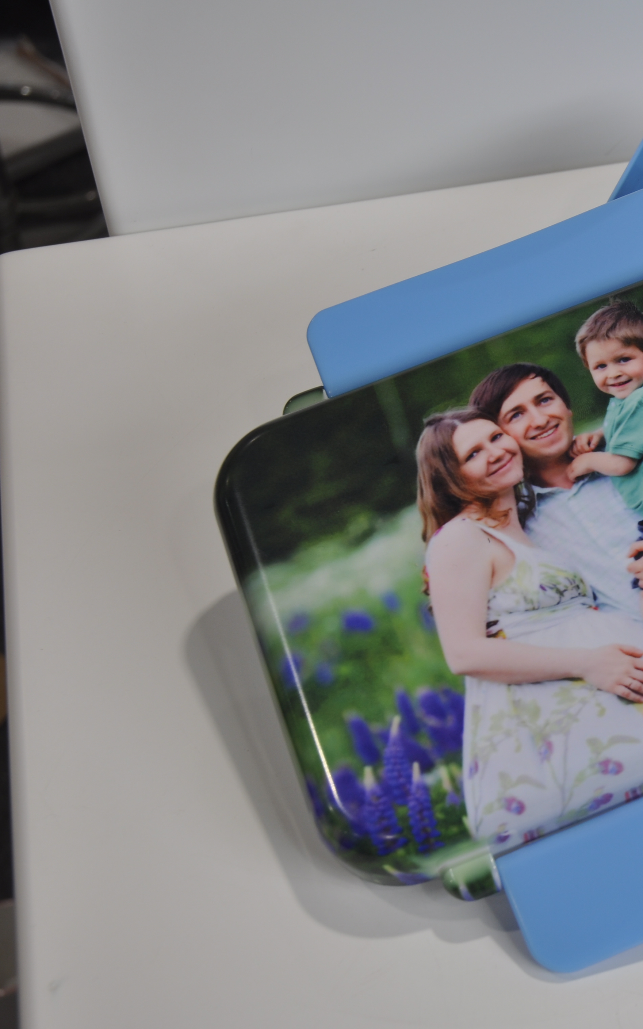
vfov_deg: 26.1
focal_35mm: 79
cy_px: 517
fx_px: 2215
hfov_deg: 15.9
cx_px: 775
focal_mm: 34
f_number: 8
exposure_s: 1/20
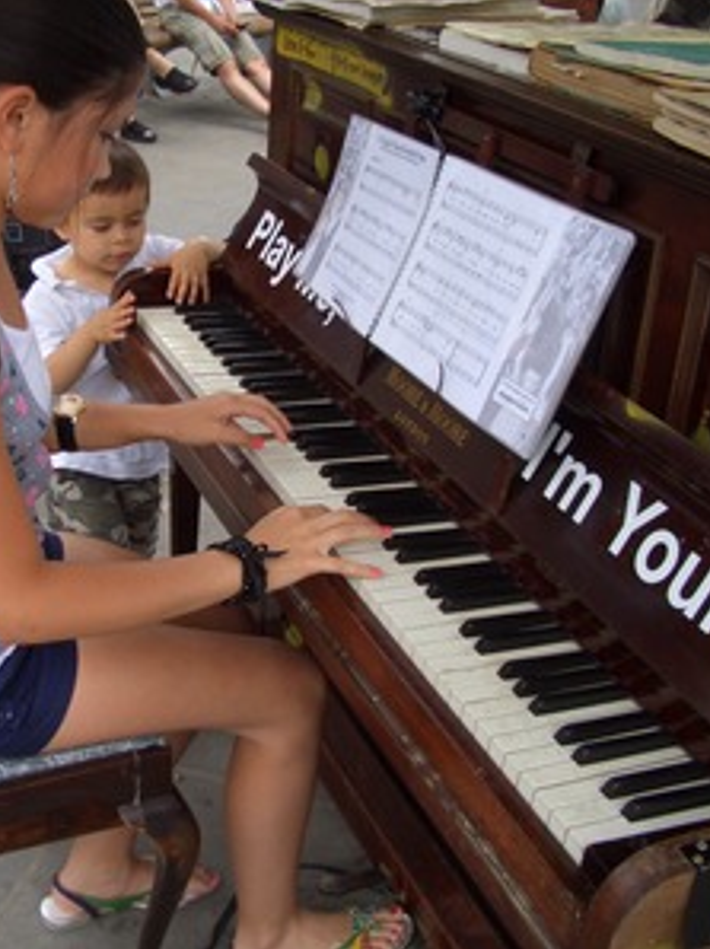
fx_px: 1287
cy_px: 474
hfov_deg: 30.5
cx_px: 213
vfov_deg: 40.5
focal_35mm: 47
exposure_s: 1/250
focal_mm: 5.8
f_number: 2.6
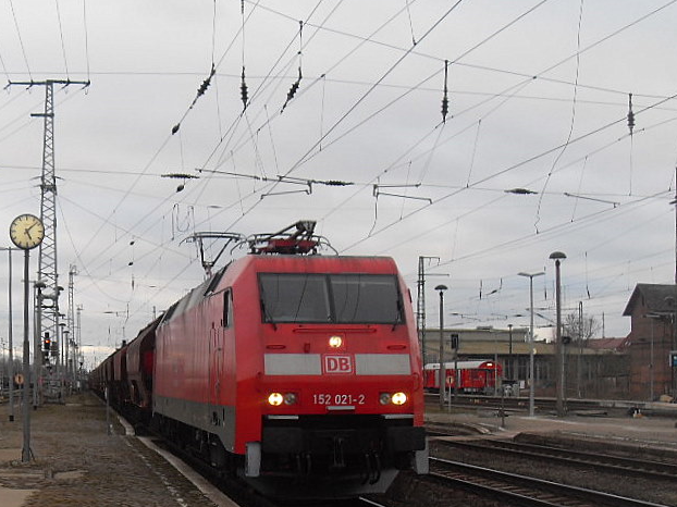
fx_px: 1095
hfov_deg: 34.0
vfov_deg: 25.8
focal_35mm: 56
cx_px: 221
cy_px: 371
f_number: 2.8
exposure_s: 1/125
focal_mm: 6.3
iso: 80
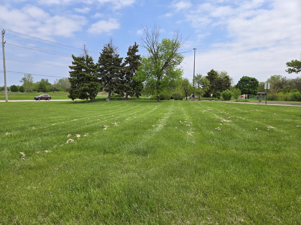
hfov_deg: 73.9
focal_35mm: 23
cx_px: 150
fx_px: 200
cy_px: 112
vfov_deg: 58.9
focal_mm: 5.4
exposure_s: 1/1915
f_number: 1.8
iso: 25
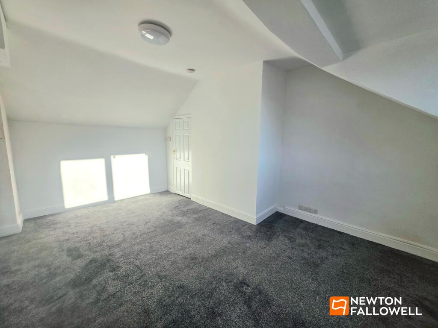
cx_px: 219
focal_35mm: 13
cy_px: 164
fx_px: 164
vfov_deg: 89.9
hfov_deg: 106.2
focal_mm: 2.2
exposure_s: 1/2000
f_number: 1.9
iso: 100
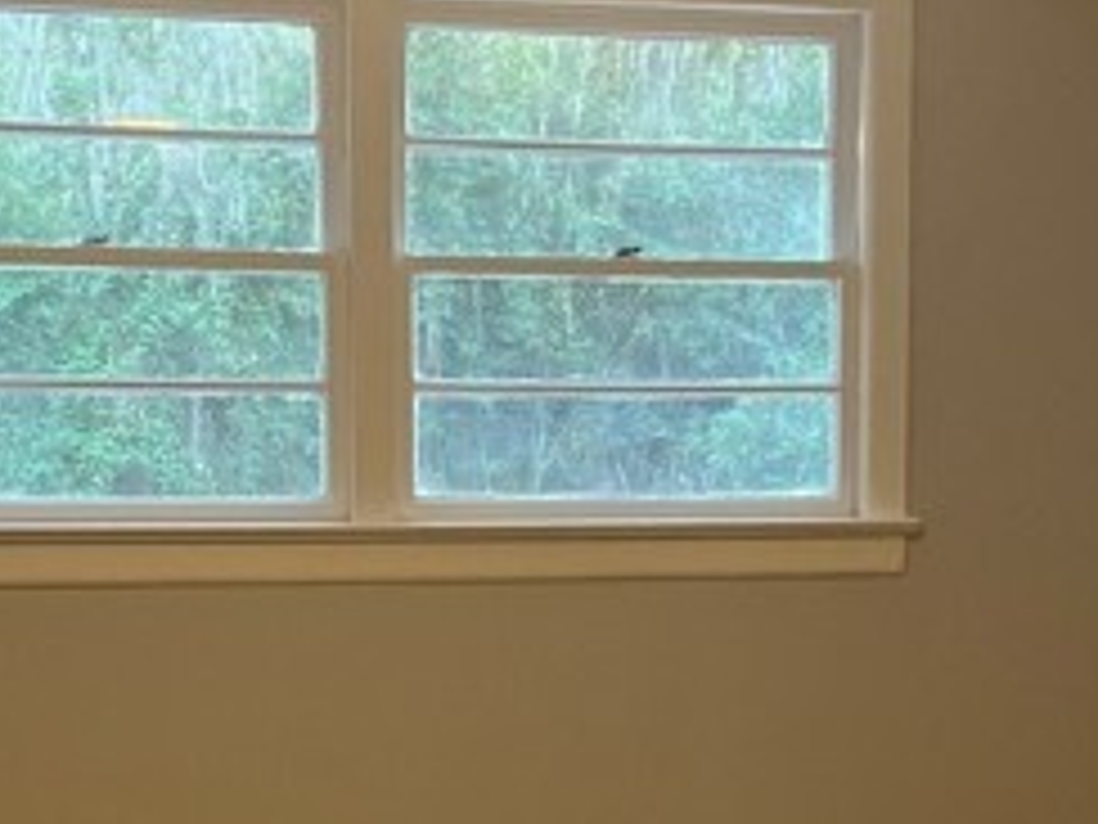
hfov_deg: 23.8
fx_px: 2601
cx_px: 621
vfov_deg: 17.9
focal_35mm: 82
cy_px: 644
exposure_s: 1/40
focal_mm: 5.7
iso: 400
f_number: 1.5
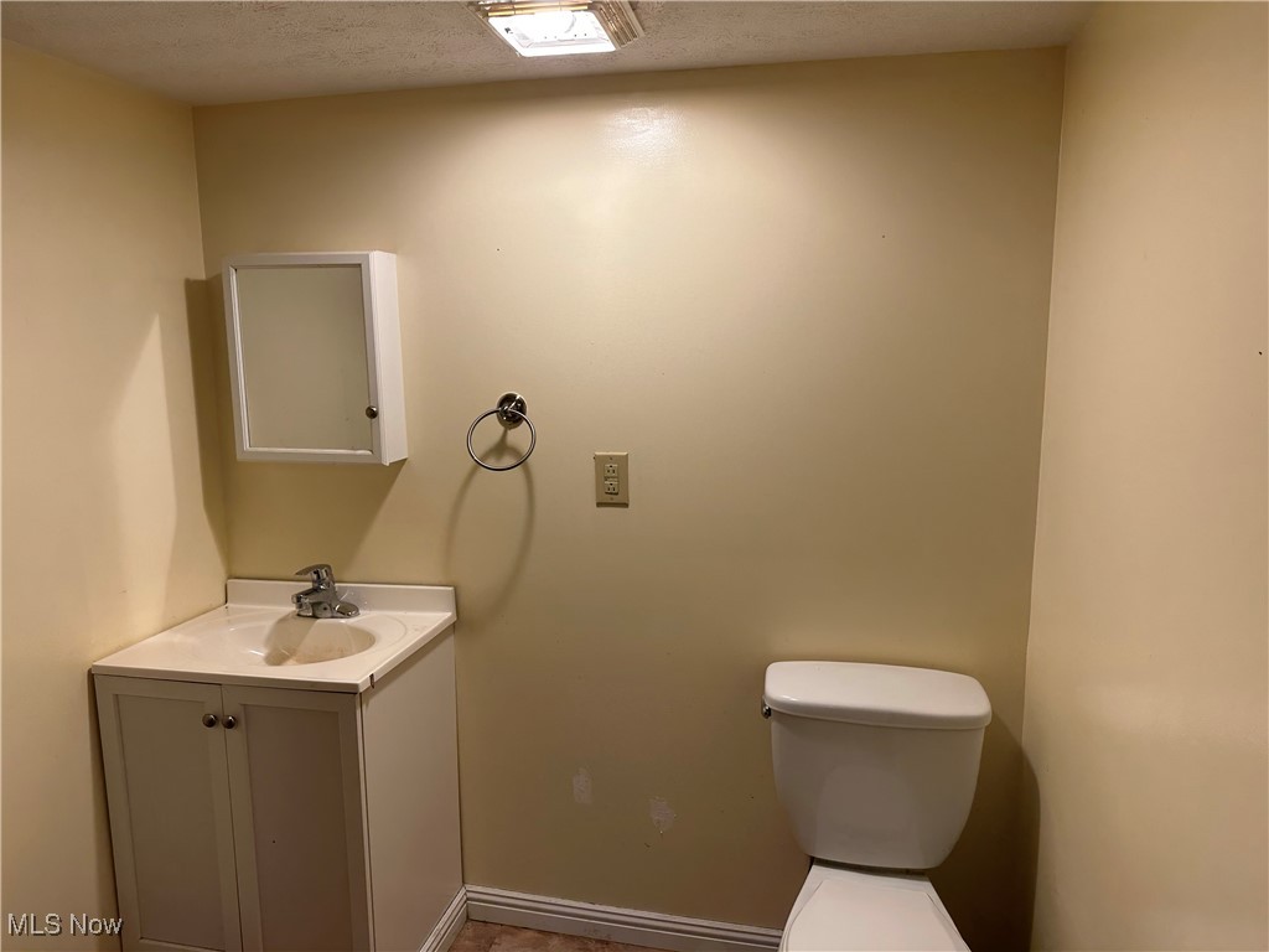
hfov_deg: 71.6
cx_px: 634
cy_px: 476
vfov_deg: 56.8
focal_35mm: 24
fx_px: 880
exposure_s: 1/120
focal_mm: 6.86
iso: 100
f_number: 1.78
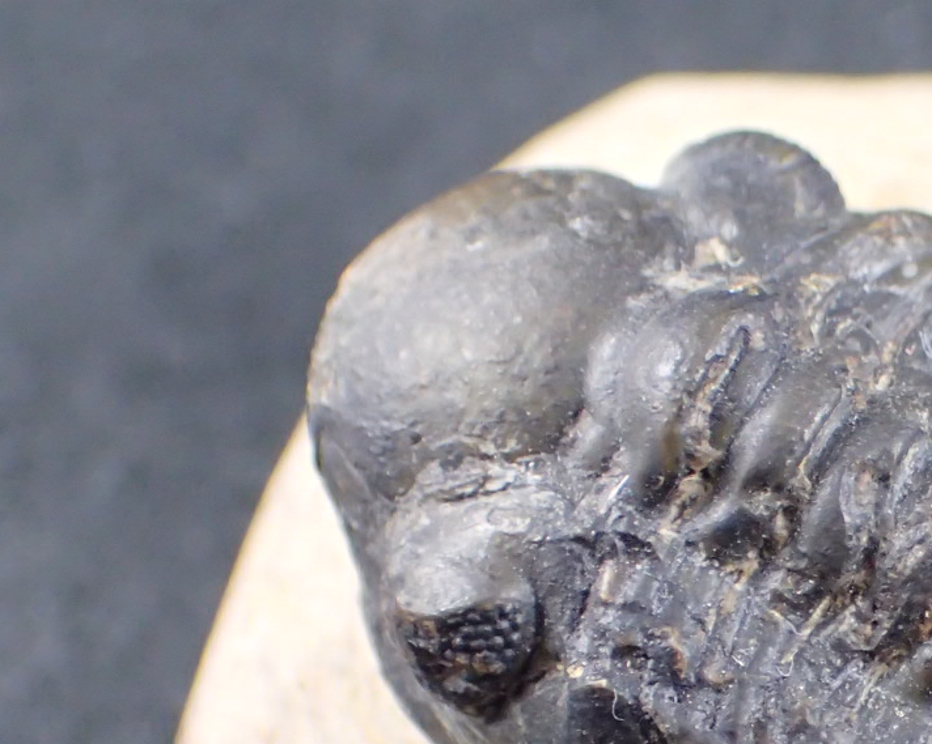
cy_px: 669
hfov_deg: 14.7
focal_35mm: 129
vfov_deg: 11.9
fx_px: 3557
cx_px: 929
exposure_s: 1/200
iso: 500
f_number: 3.2
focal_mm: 8.99
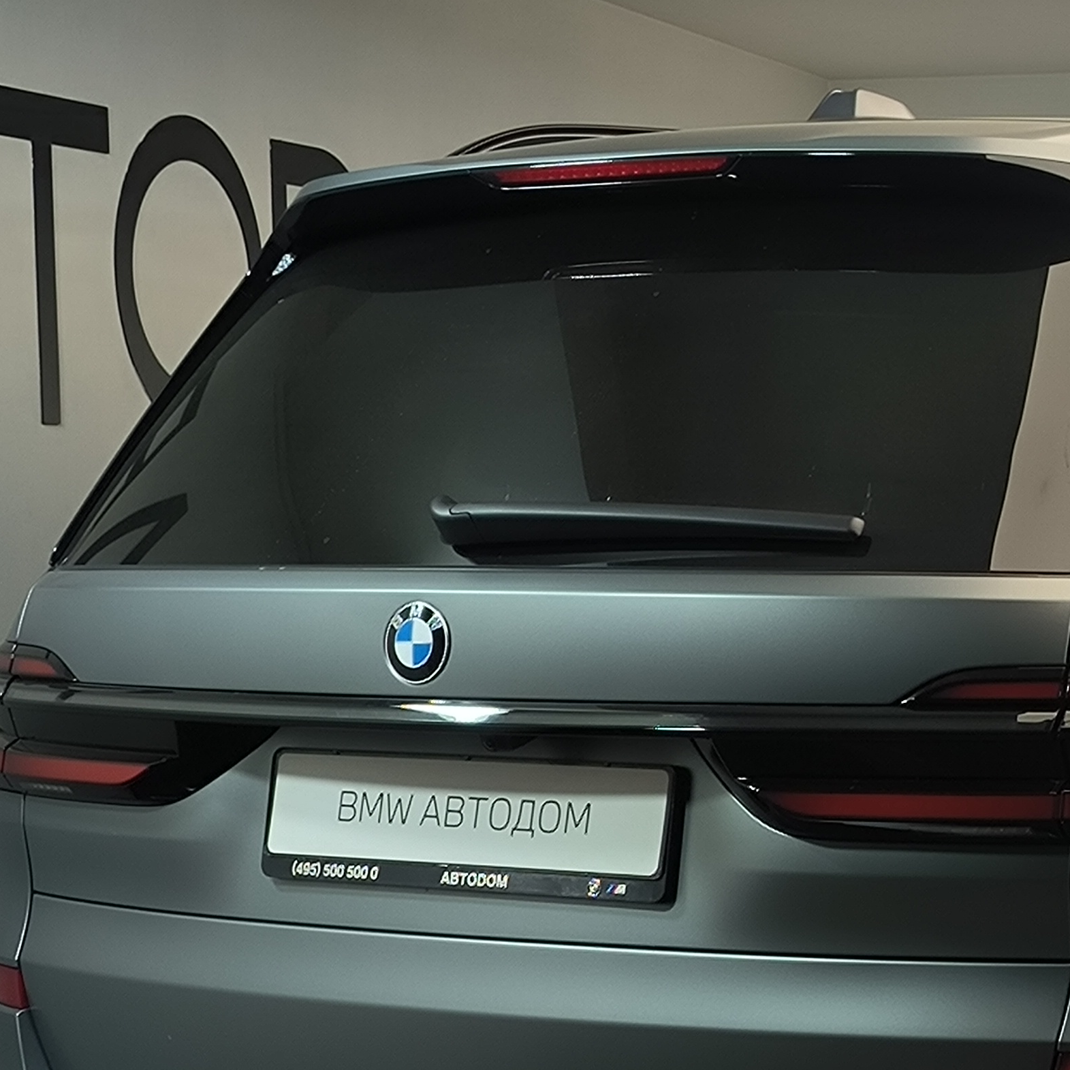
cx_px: 1116
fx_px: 1888
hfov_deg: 29.2
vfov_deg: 31.2
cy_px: 777
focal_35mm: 54
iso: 57
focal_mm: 5.24
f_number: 1.7
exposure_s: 1/100
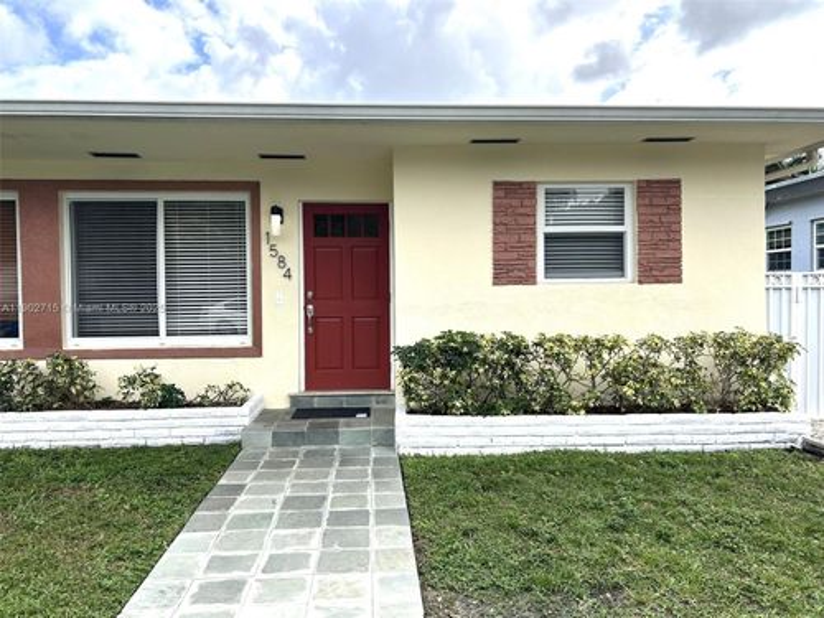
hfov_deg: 67.3
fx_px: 619
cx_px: 412
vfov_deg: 53.1
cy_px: 309
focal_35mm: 26
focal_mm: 5.7
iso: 50
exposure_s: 1/2353
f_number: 1.5
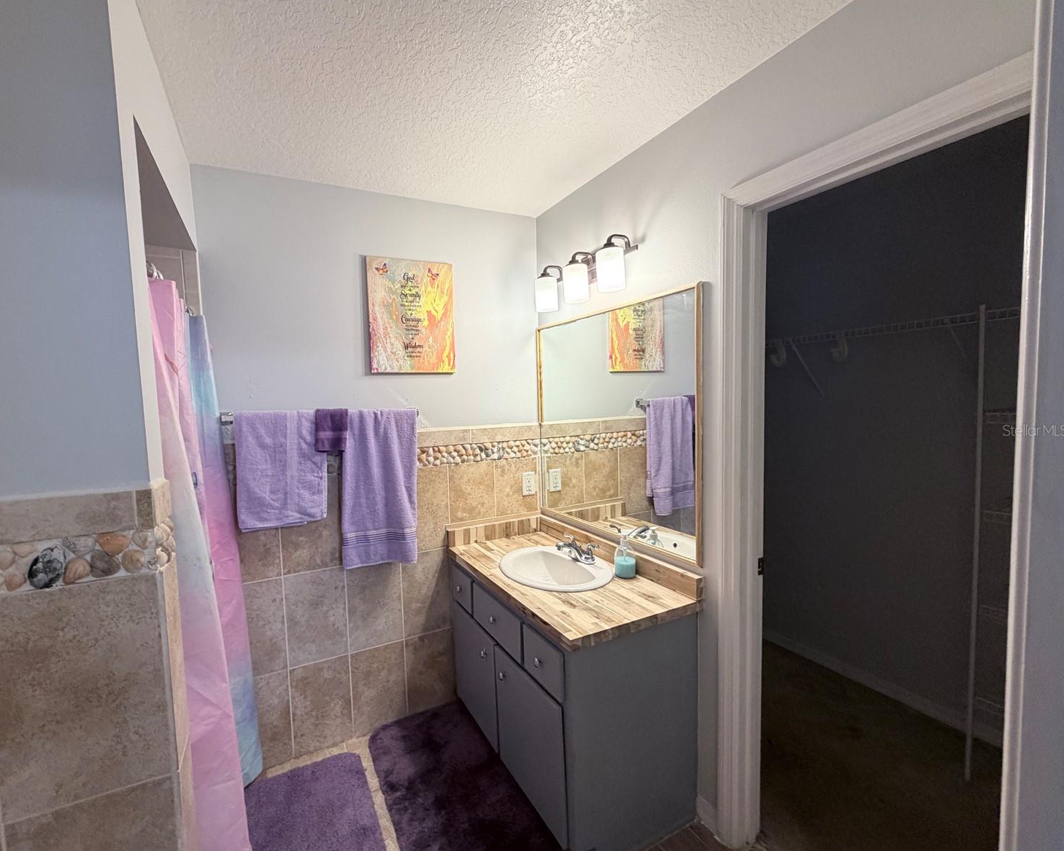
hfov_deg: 96.6
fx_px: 472
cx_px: 487
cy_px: 430
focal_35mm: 15
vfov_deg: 84.0
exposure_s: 1/60
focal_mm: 2.22
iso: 200
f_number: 2.2
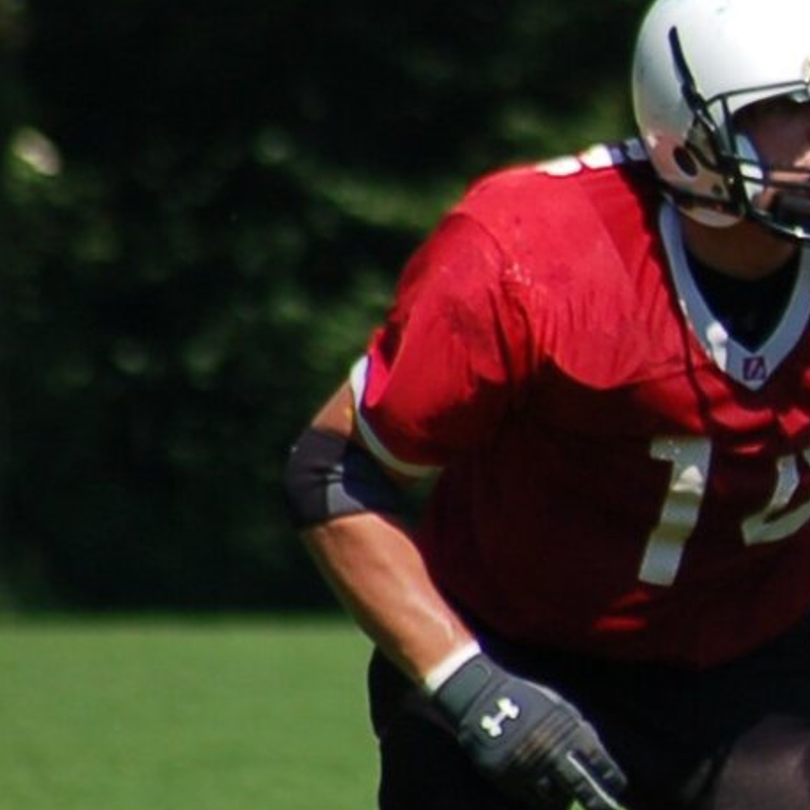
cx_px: 1746
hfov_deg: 1.5
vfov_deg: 1.5
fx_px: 31584
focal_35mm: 1193
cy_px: 322
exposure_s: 1/1250
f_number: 5
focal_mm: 195
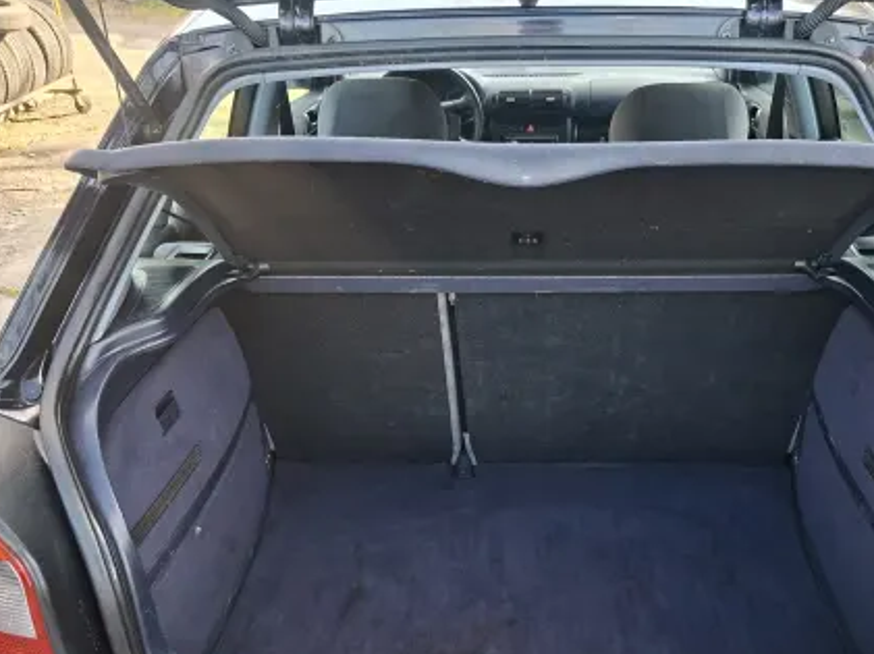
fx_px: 883
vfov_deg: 40.2
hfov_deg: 52.5
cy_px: 432
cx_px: 492
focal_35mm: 35
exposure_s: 1/100
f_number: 1.8
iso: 50
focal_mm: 5.54
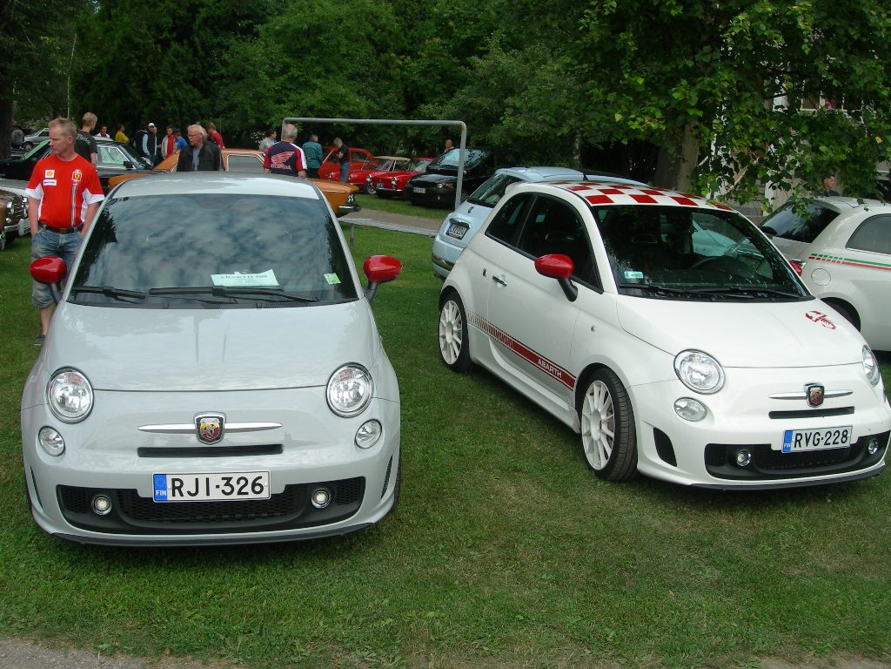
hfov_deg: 49.0
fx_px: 978
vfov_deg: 37.7
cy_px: 334
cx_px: 446
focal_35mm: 38
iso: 50
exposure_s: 1/210
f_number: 4.8
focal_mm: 7.8
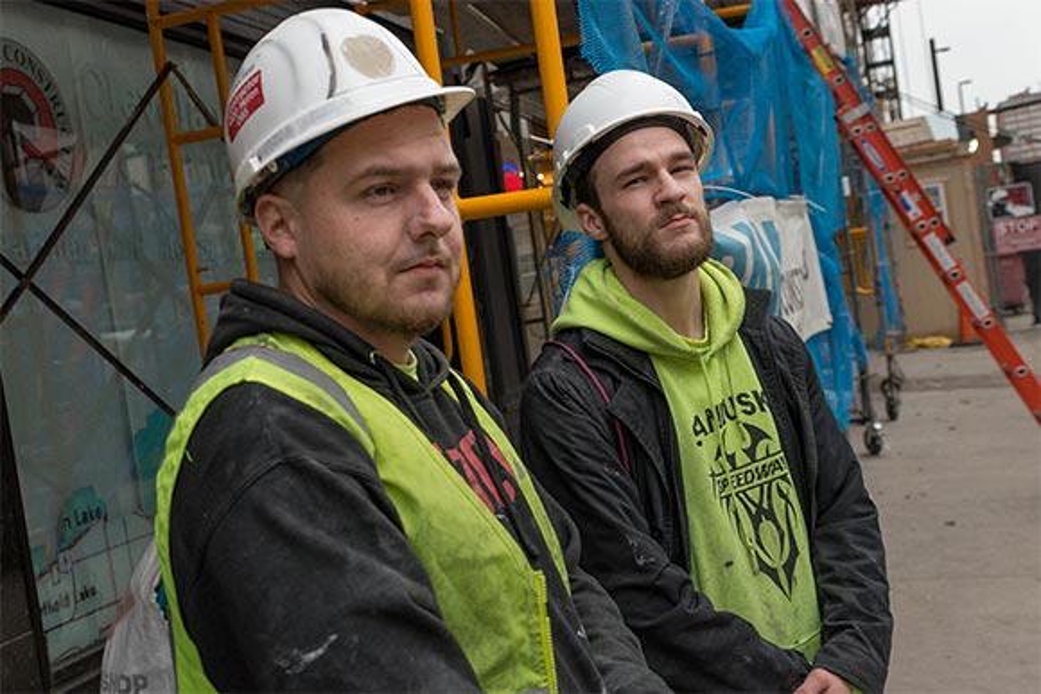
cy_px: 347
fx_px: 1157
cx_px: 520
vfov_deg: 33.4
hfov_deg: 48.4
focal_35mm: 40
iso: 500
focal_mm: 40
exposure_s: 1/250
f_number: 8
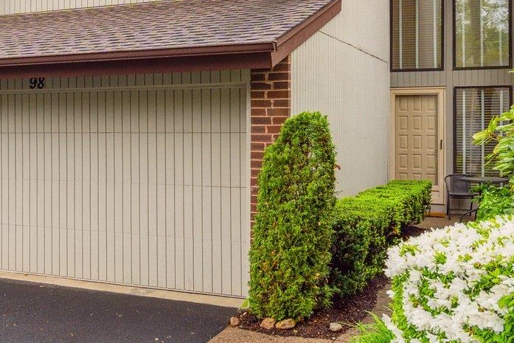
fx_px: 671
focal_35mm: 47
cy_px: 143
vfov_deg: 28.6
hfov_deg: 40.7
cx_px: 130
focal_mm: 16
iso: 400
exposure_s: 1/200
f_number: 5
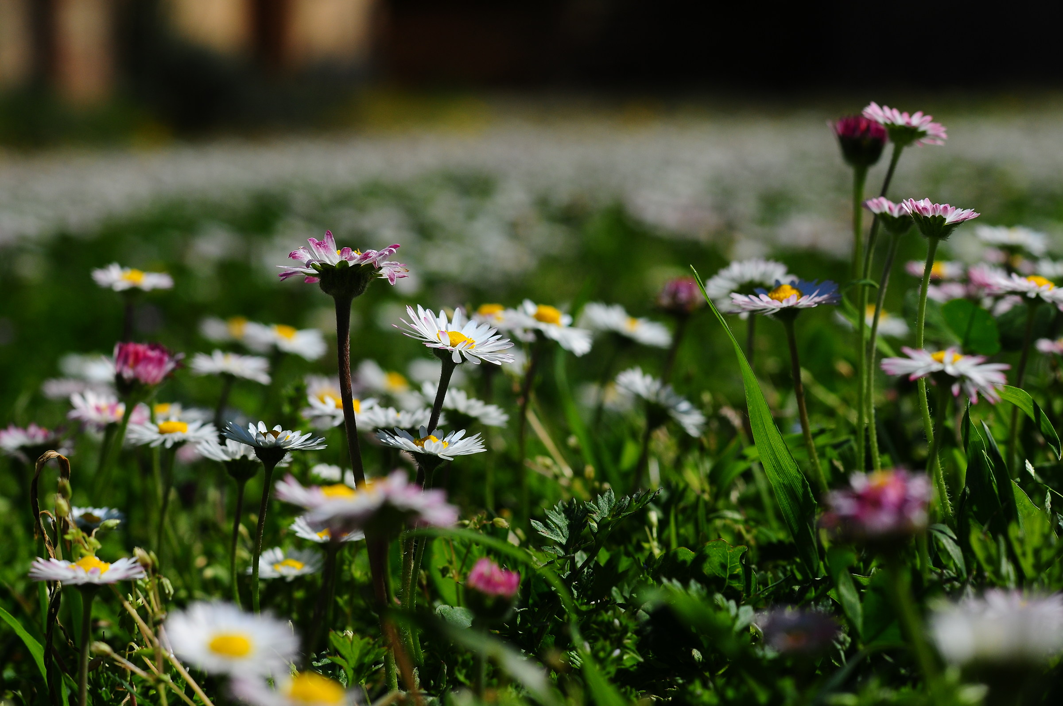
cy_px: 353
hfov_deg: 24.6
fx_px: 2433
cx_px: 532
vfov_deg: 16.5
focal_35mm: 82
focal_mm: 55
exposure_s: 1/1600
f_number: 5.6
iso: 200
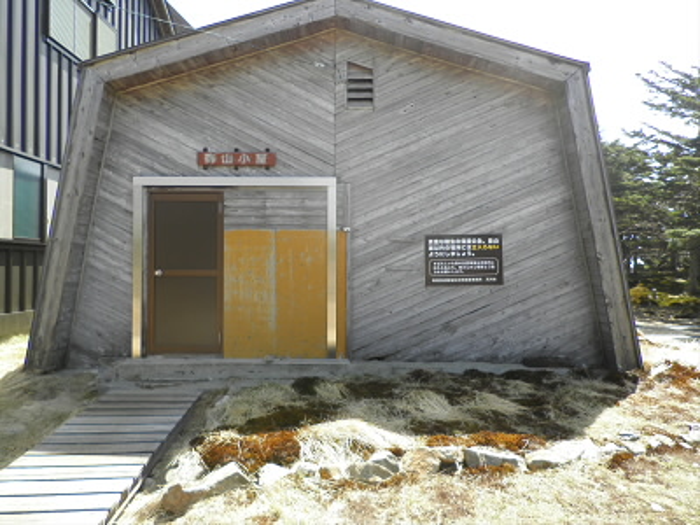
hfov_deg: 65.3
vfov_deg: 51.4
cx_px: 350
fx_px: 546
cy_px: 262
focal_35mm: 27
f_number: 3.2
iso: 64
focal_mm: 4.9
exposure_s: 1/200
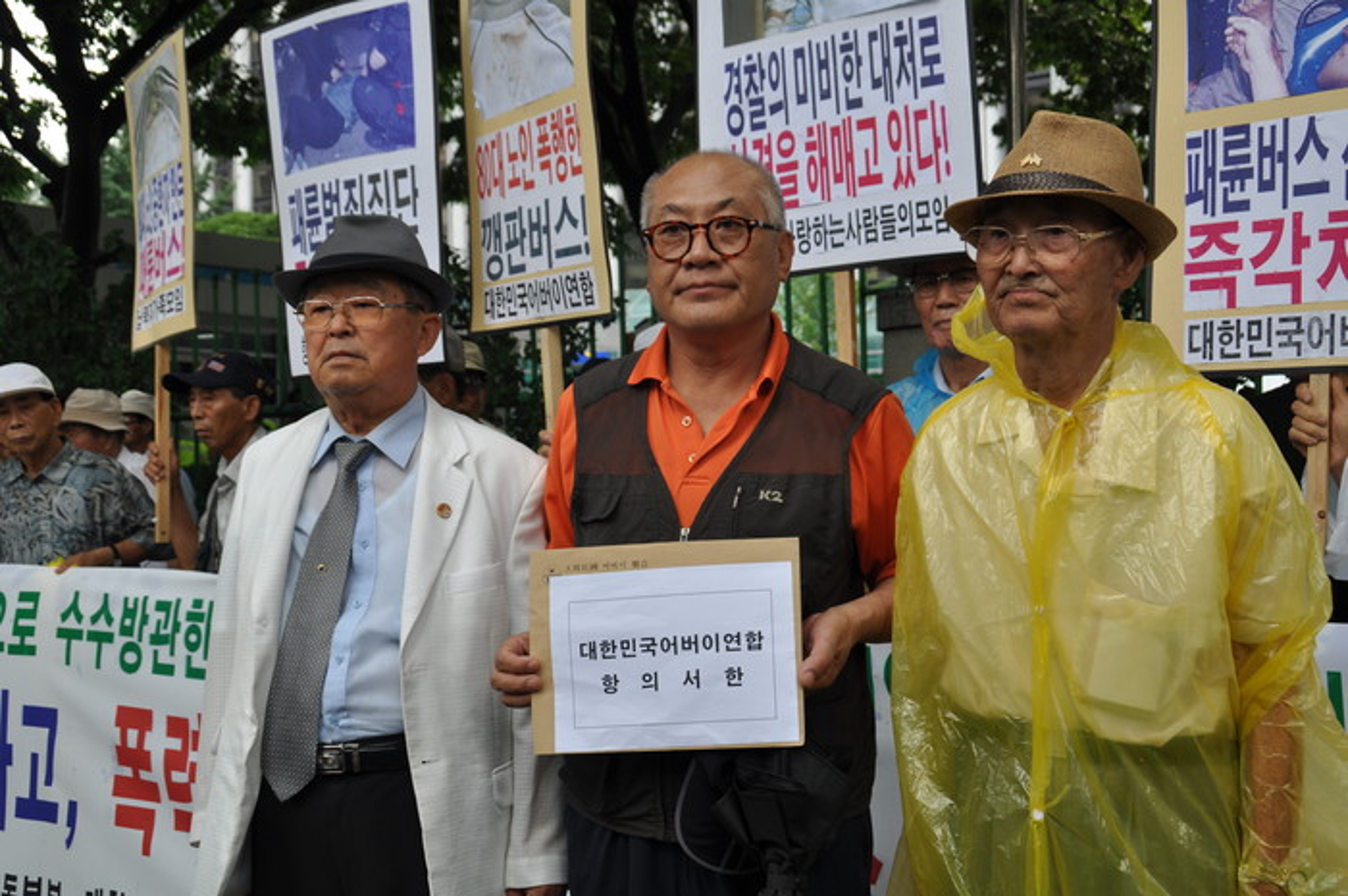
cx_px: 674
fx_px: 1571
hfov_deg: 46.4
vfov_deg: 31.8
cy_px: 448
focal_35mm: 42
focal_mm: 28
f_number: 7.1
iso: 200
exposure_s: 1/200
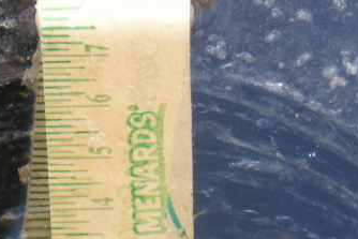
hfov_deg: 5.4
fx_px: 3795
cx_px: 109
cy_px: 254
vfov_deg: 3.6
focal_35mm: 381
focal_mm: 85
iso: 400
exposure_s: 1/160
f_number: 5.6
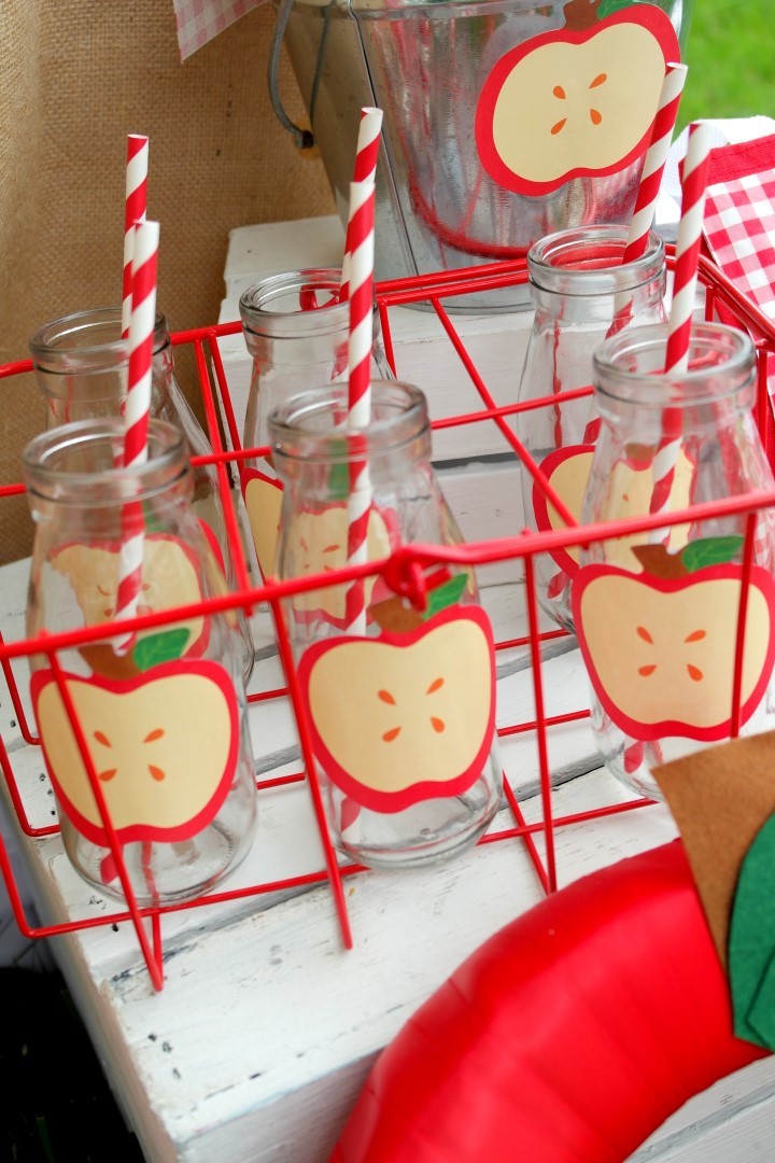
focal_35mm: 43
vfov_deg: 45.4
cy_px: 582
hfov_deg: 31.2
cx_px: 388
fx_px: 1388
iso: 100
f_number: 5
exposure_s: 1/125
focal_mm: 28
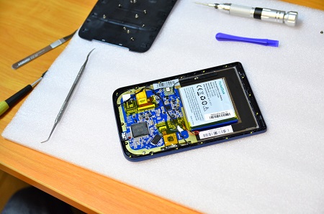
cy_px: 107
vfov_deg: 19.6
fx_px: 620
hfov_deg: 29.3
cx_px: 162
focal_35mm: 69
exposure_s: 1/50
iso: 800
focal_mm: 46
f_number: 3.5
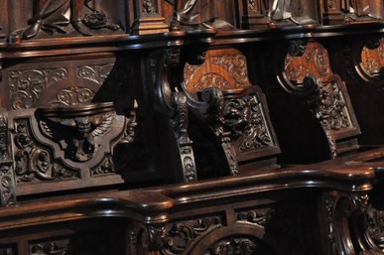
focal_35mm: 91
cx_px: 332
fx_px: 973
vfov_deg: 14.6
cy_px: -20
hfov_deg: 21.9
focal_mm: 23
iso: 3200
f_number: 3.5
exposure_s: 1/10
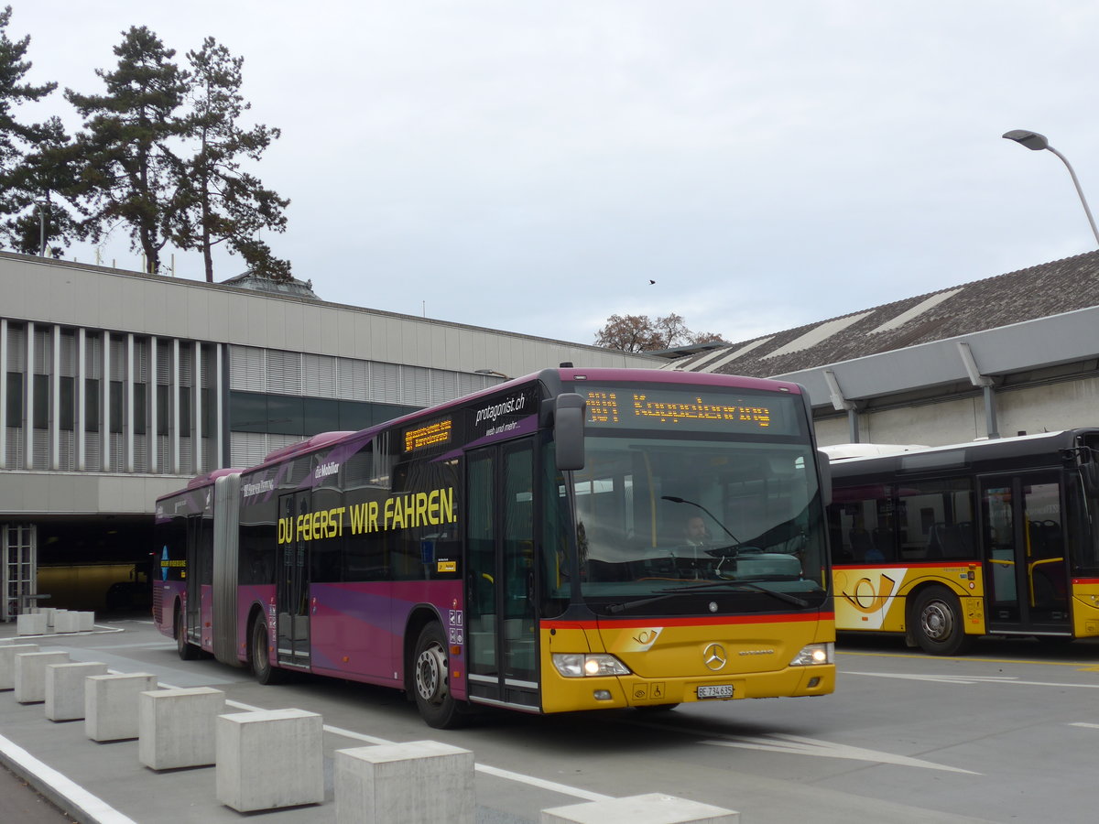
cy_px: 412
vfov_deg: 32.9
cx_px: 550
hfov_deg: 42.9
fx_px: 1397
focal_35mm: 44
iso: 80
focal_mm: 9
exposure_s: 1/320
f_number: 2.8
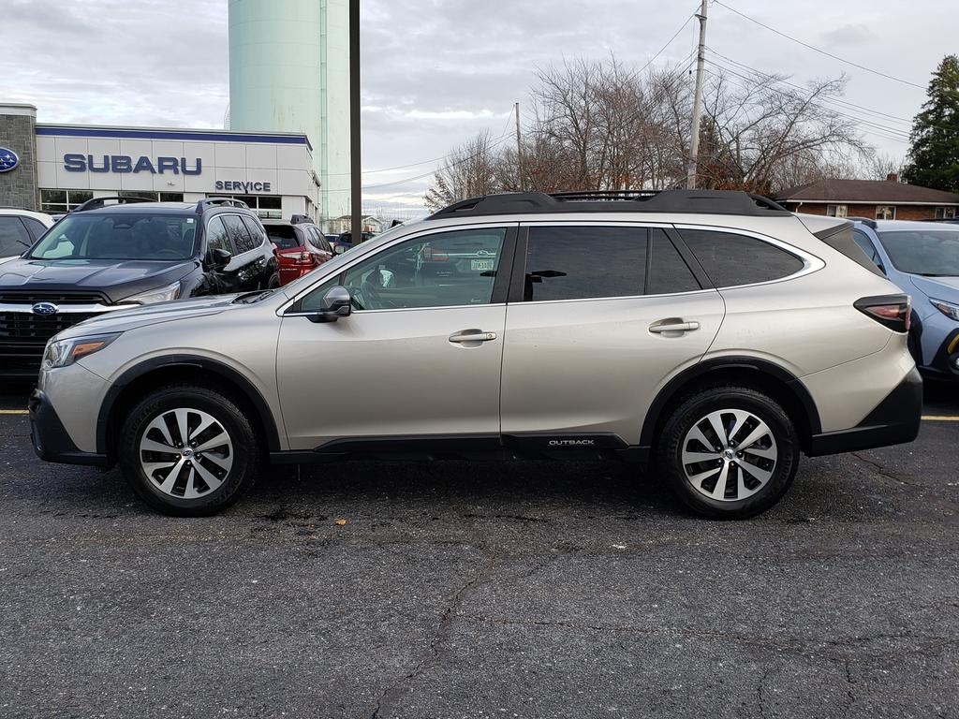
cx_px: 480
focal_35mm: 26
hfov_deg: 67.3
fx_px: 720
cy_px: 360
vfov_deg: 53.1
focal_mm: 4.3
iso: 50
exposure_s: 1/450
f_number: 2.4
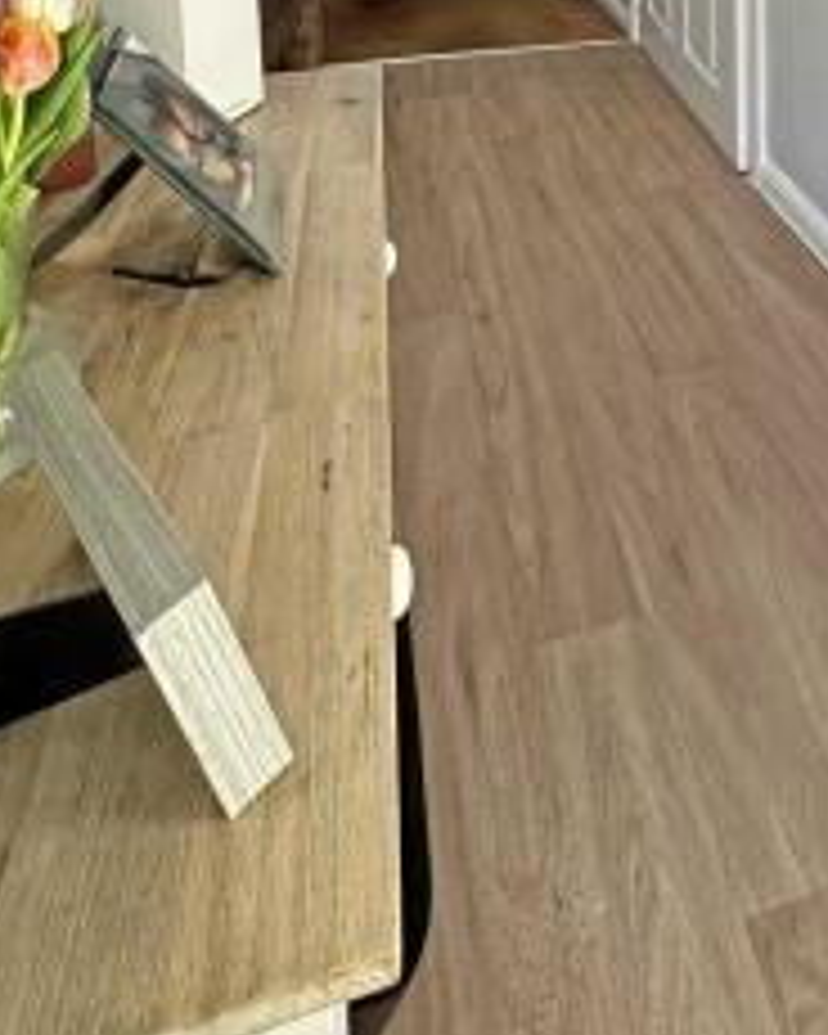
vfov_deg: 57.1
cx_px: 634
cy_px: 110
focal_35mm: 26
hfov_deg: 52.2
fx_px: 796
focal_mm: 2.22
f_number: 2.2
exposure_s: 1/50
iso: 250
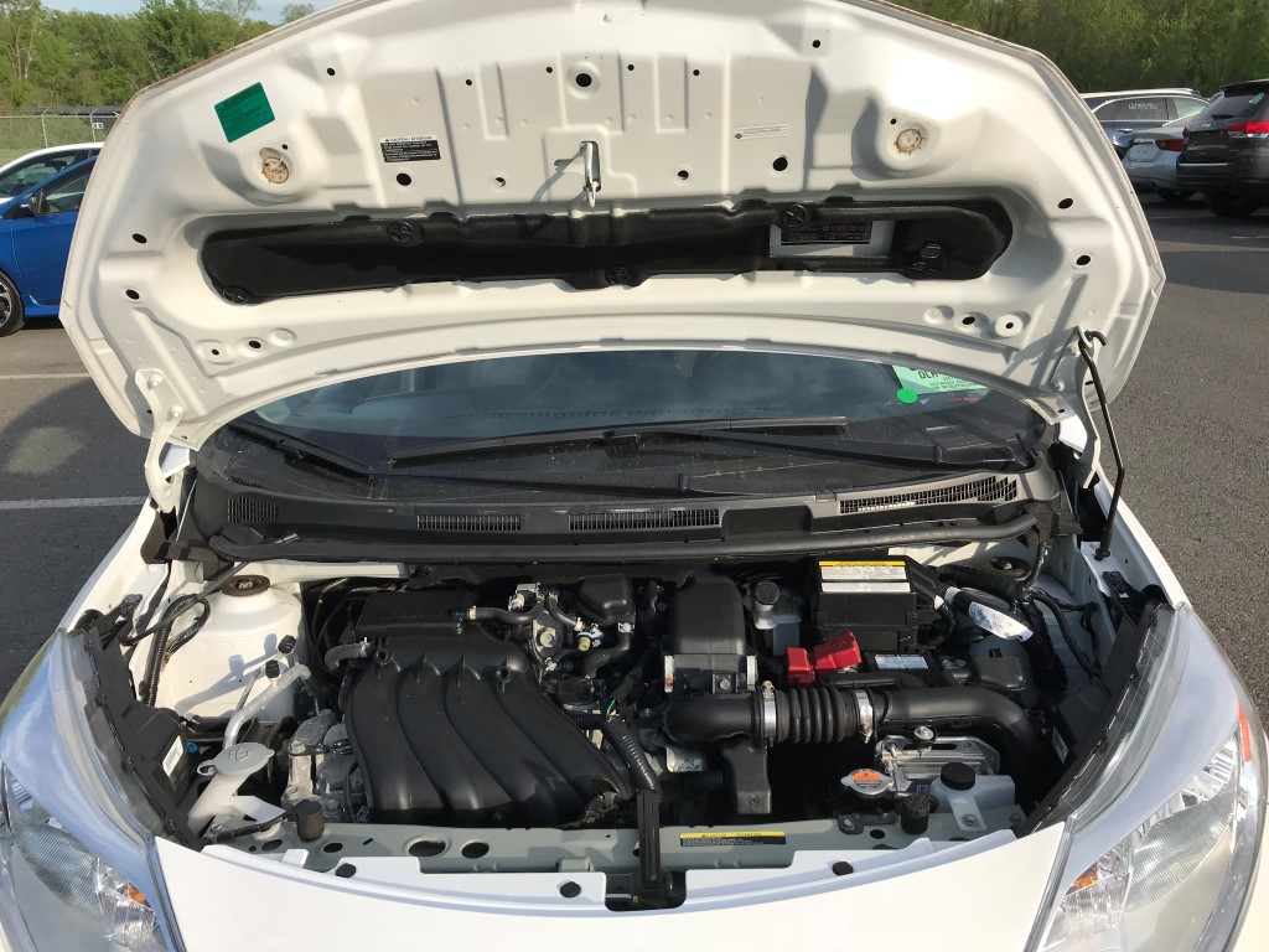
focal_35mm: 28
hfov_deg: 63.4
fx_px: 1026
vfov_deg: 49.7
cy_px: 476
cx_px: 634
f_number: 1.8
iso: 20
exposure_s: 1/1597
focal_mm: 3.99
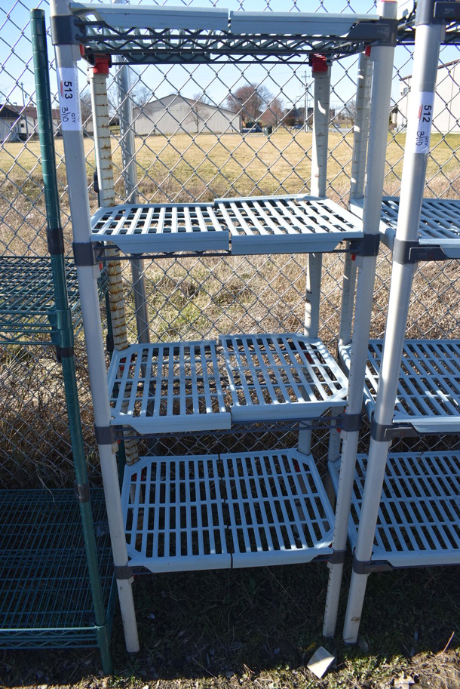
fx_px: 517
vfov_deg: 67.3
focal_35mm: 27
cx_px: 230
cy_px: 344
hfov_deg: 48.0
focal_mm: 18
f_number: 7.1
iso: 200
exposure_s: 1/250
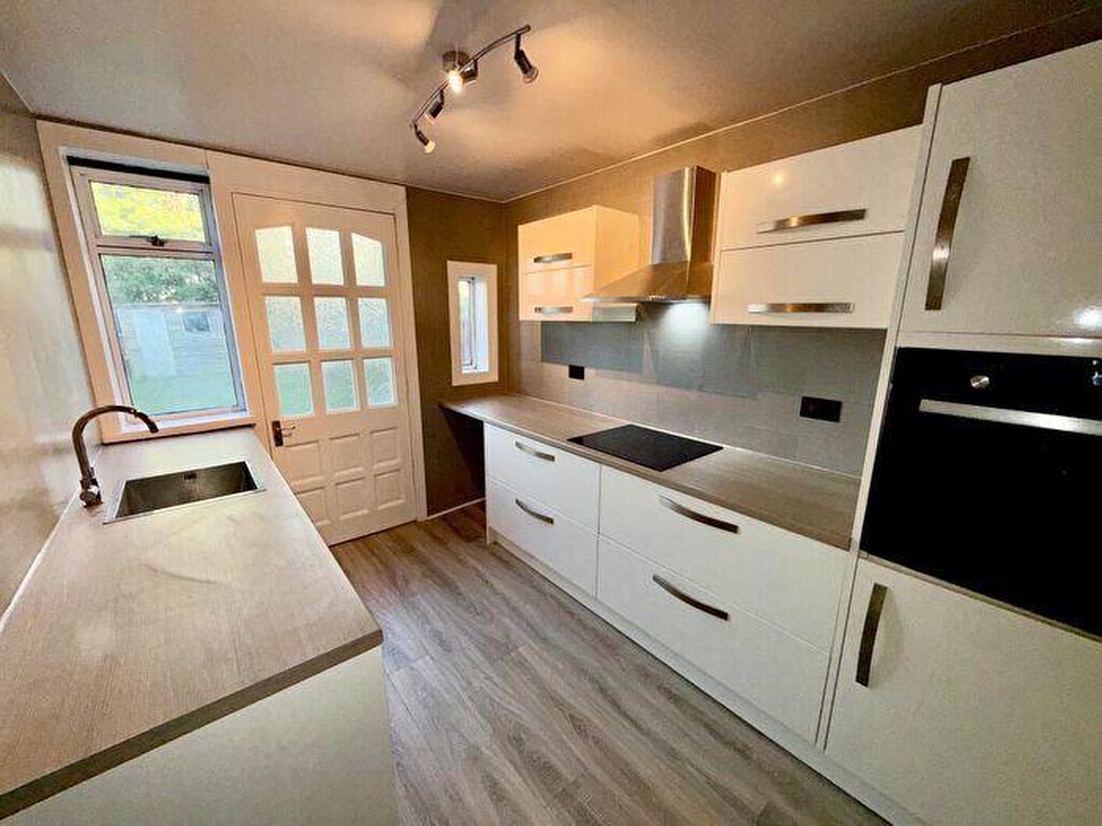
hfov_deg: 102.1
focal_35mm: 14
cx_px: 551
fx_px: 446
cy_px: 413
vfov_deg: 85.7
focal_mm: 2.22
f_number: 2.2
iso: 50
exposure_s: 1/122
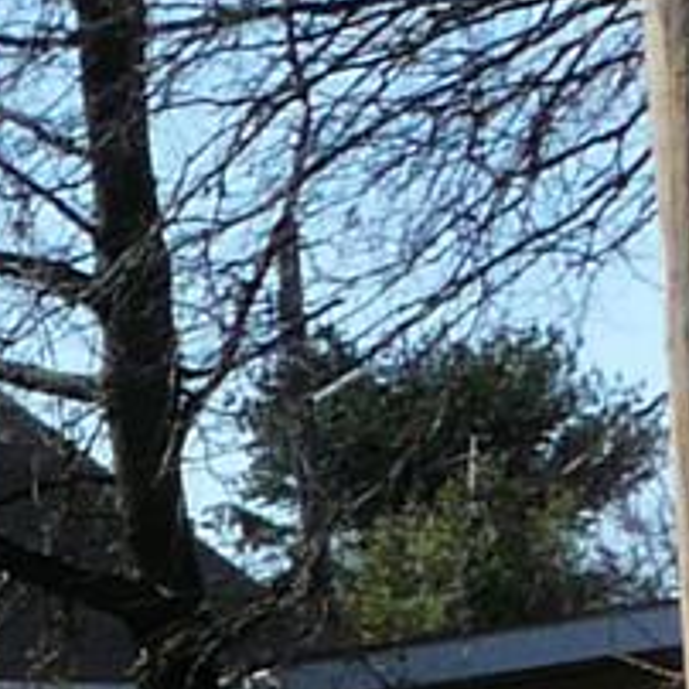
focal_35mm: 322
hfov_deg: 4.8
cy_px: 1156
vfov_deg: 5.4
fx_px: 7251
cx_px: -2289
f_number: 5.6
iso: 100
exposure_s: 1/320
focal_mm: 5.9
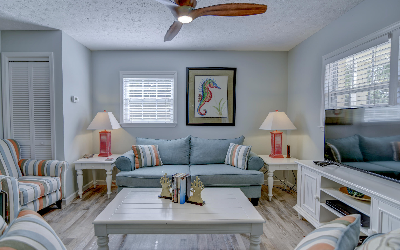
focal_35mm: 18
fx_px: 196
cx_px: 192
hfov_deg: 91.0
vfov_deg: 65.0
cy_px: 126
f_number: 3.2
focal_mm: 16
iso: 64
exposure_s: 1/40
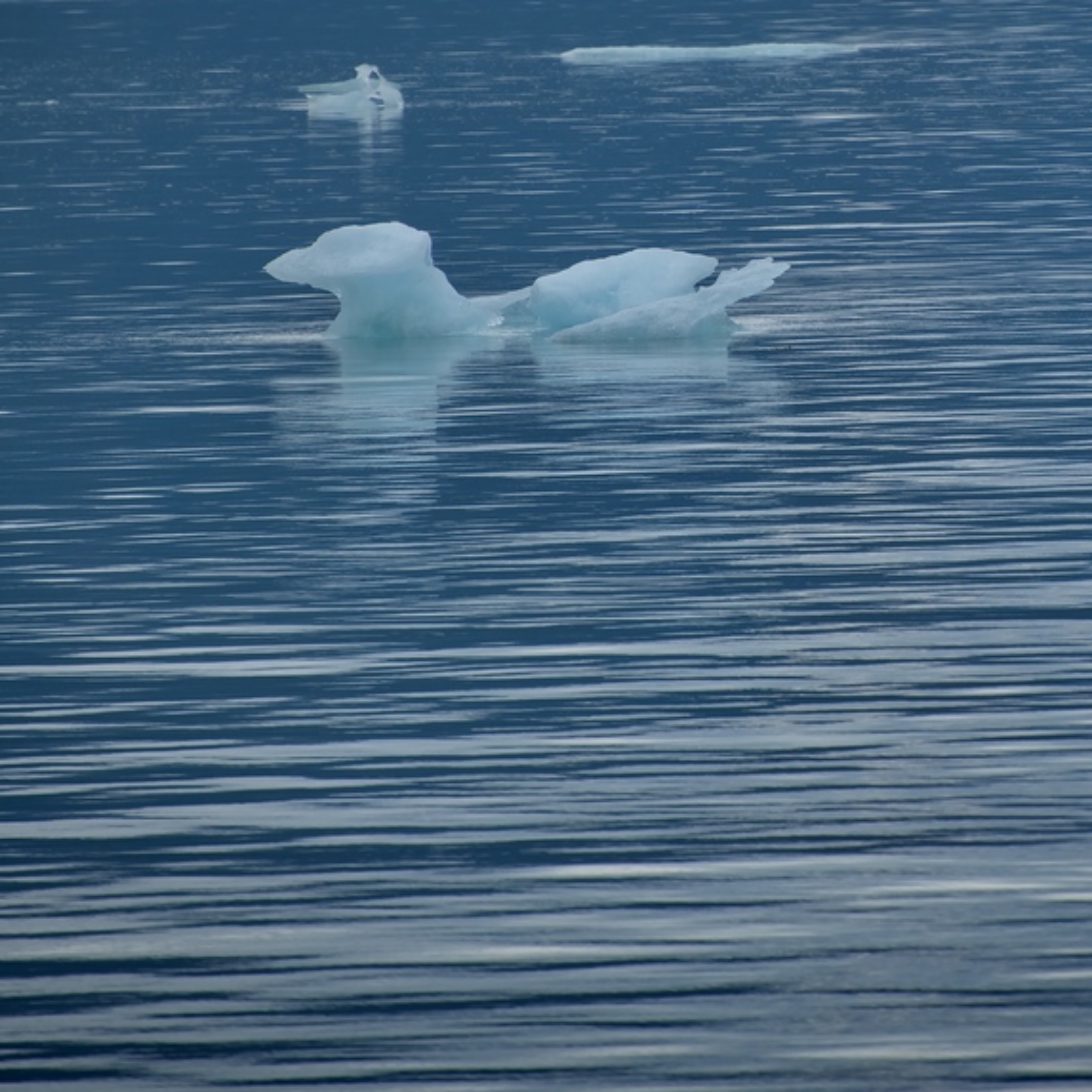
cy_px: 303
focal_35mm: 570
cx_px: 848
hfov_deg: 3.1
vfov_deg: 3.1
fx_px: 20343
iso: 160
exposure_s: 1/640
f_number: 5.6
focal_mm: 300
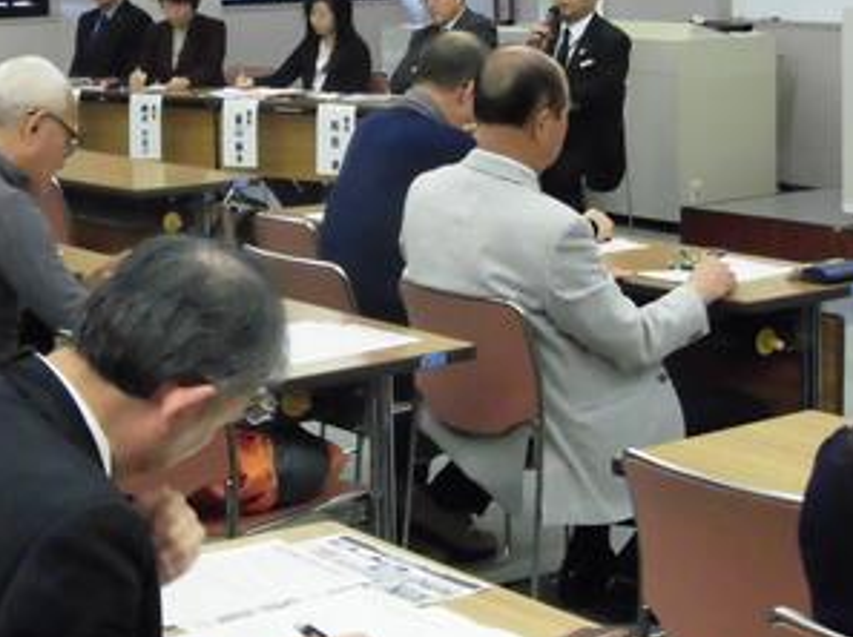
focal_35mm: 86
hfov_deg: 22.8
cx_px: 368
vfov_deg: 17.0
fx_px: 2117
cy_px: 156
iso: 800
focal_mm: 9.16
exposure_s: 1/30
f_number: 4
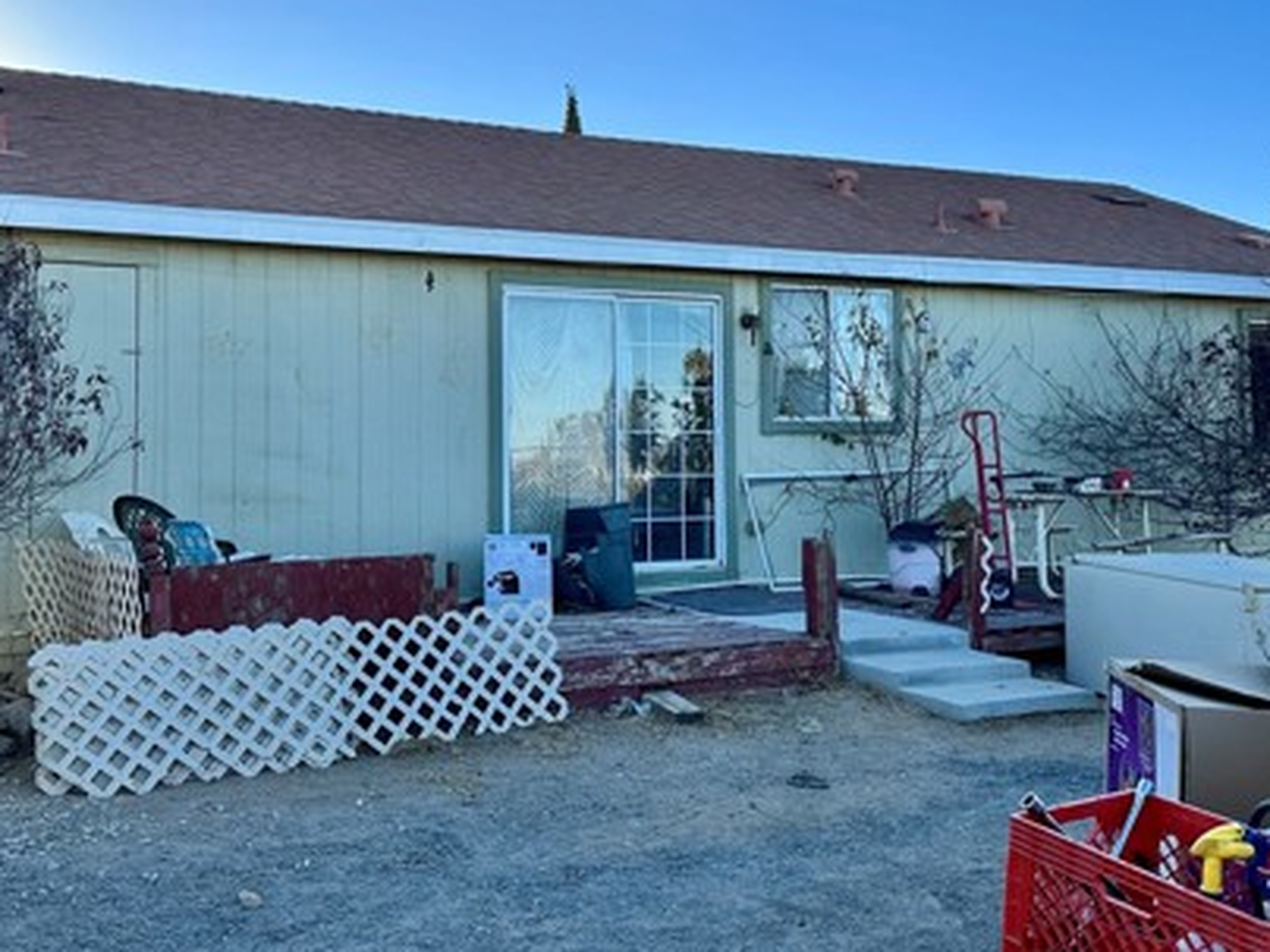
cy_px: 368
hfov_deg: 48.9
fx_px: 1394
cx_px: 582
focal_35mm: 38
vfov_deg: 37.5
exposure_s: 1/2809
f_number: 1.78
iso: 80
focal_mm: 6.86
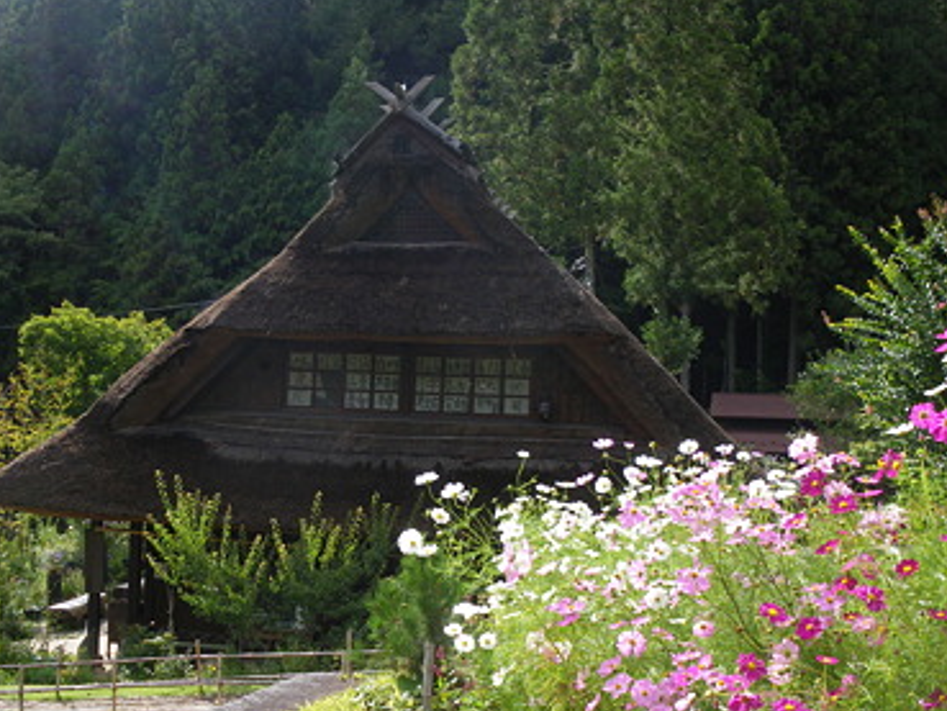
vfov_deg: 32.9
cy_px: 359
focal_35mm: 44
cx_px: 481
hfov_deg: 42.9
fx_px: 1204
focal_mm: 6.3
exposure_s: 1/160
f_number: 5.4
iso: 64
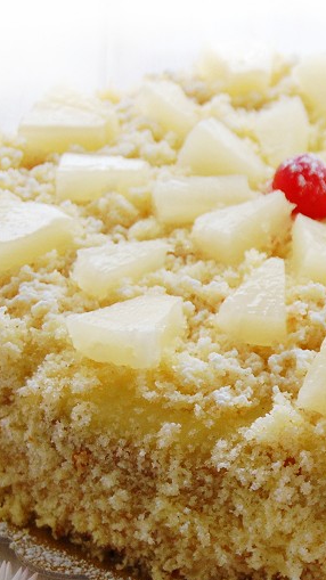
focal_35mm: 142
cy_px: 337
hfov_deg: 8.5
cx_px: 325
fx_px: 2184
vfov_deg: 15.1
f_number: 5.3
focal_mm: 46
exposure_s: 1/60
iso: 560
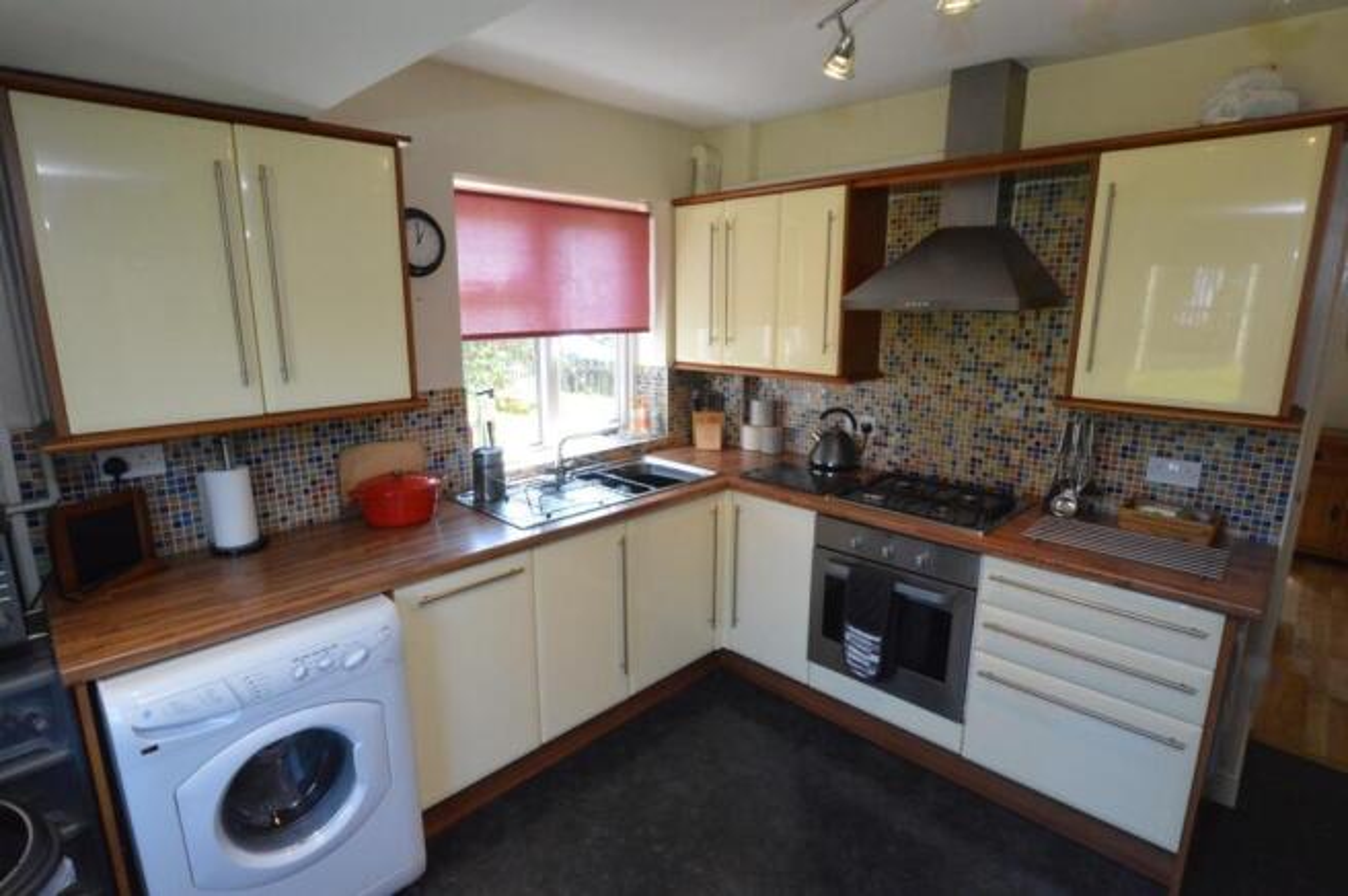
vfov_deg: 69.5
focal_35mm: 17
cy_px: 448
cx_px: 674
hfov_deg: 92.5
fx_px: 645
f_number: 22
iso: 2800
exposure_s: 1/20
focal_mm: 11.5
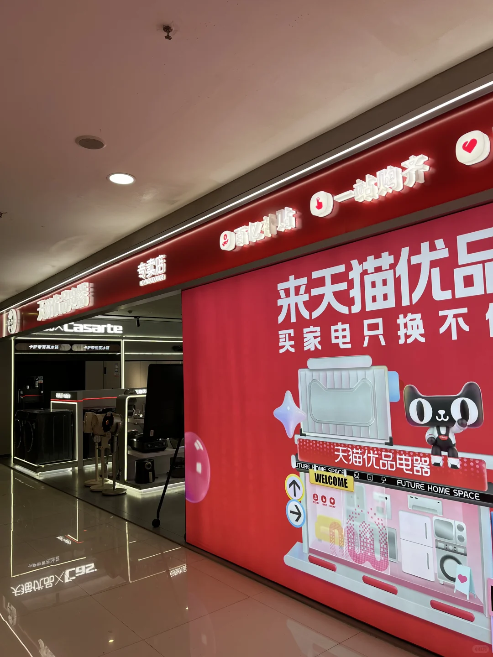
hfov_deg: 53.1
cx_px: 246
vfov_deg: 67.3
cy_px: 328
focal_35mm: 26
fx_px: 494
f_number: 1.6
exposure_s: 1/326
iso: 50
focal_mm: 5.1
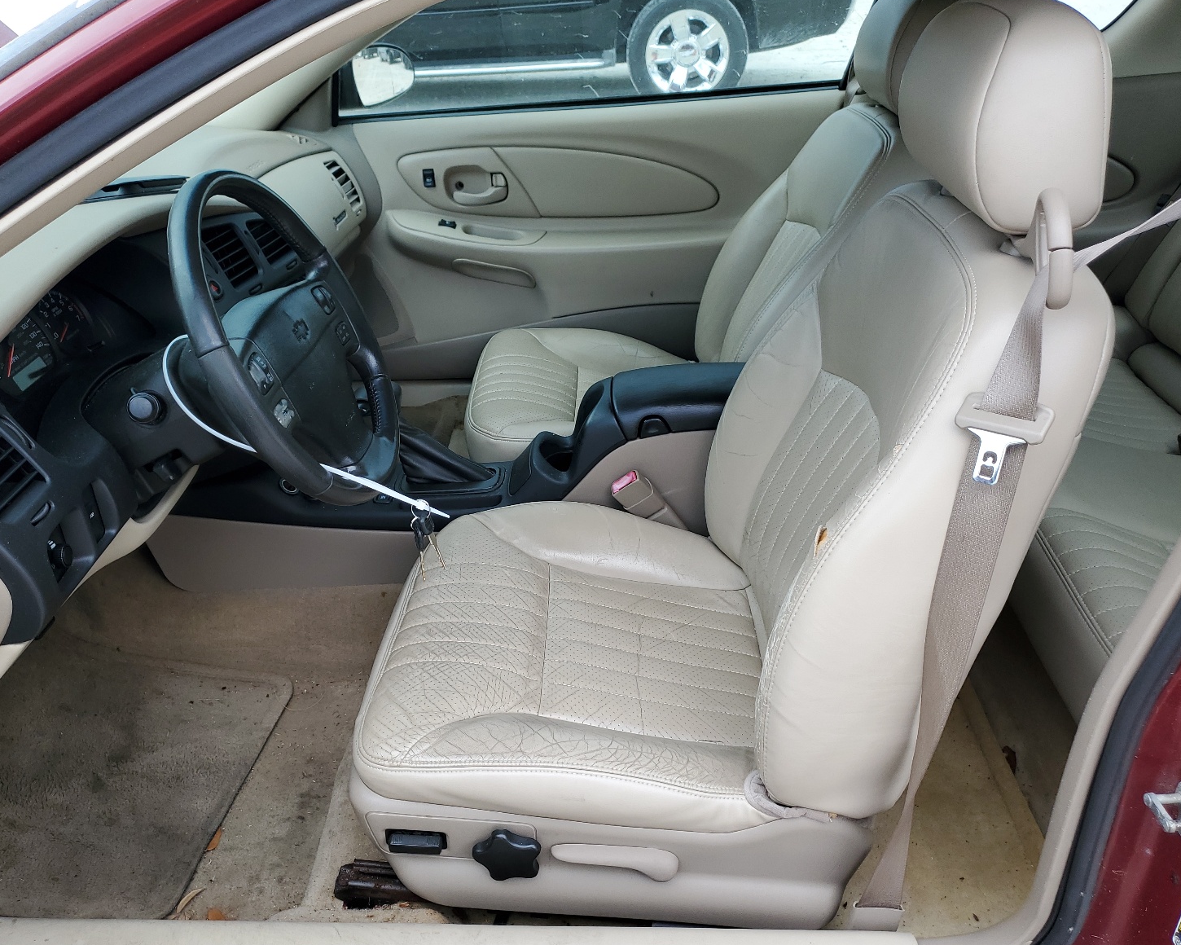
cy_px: 473
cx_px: 547
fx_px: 979
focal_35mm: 28
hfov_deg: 62.1
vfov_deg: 51.5
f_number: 1.5
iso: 50
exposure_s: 1/303
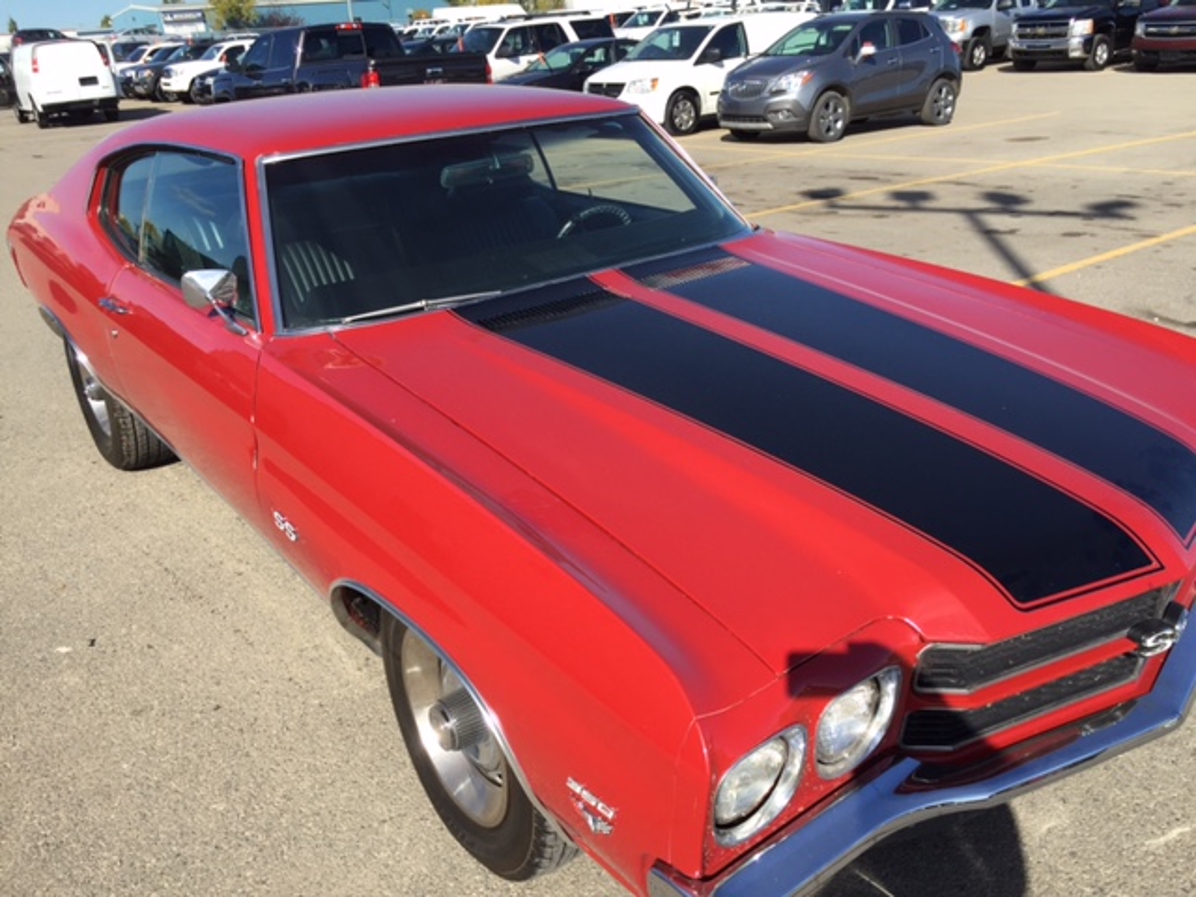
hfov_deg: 61.7
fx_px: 1002
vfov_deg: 48.2
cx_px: 598
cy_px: 448
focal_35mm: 29
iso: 32
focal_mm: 4.15
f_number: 2.2
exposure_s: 1/1412
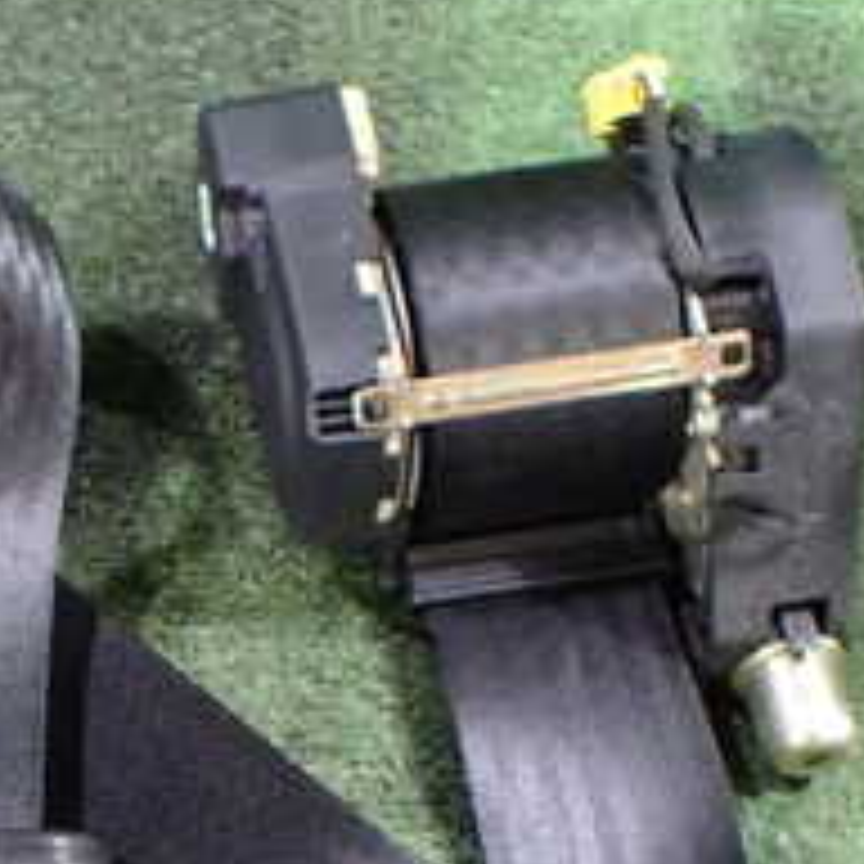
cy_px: 837
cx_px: 36
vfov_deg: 20.3
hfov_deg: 20.3
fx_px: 2344
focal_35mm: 83
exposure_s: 1/30
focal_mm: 5.4
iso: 800
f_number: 2.3
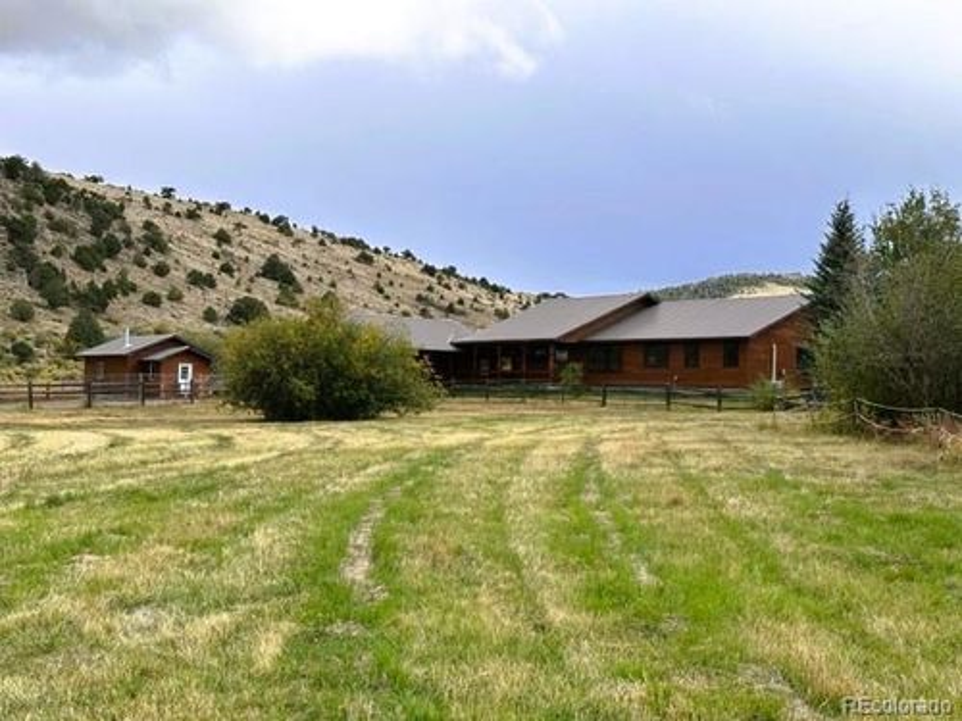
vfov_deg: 30.3
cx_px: 481
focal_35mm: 48
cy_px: 360
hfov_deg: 39.7
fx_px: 1334
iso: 64
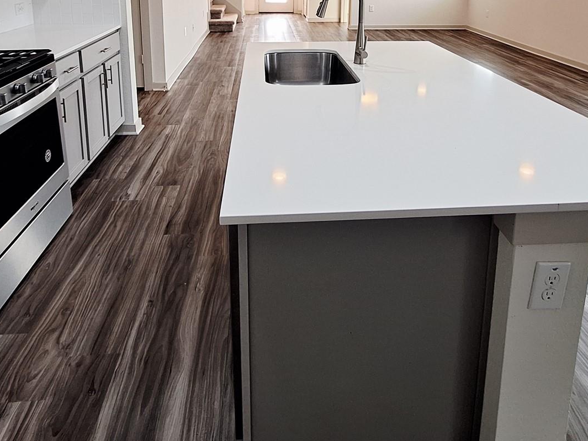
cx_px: 312
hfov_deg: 69.3
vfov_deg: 49.5
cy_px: 52
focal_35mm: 25
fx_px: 425
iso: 100
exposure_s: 1/40
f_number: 2.2
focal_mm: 1.74
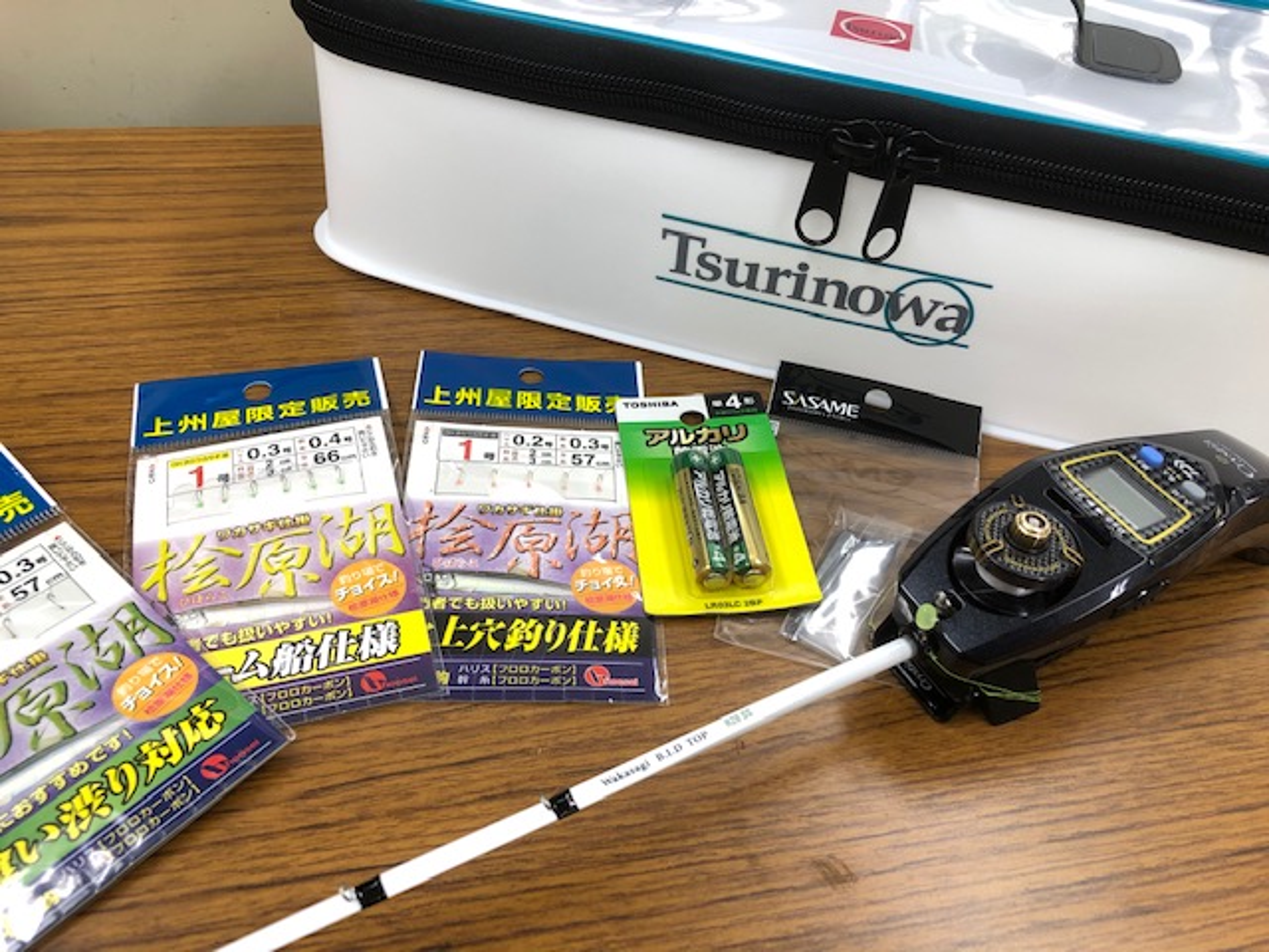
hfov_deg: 63.4
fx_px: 1026
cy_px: 476
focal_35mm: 28
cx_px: 634
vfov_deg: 49.7
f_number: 1.8
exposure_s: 1/33
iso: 32
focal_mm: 3.99
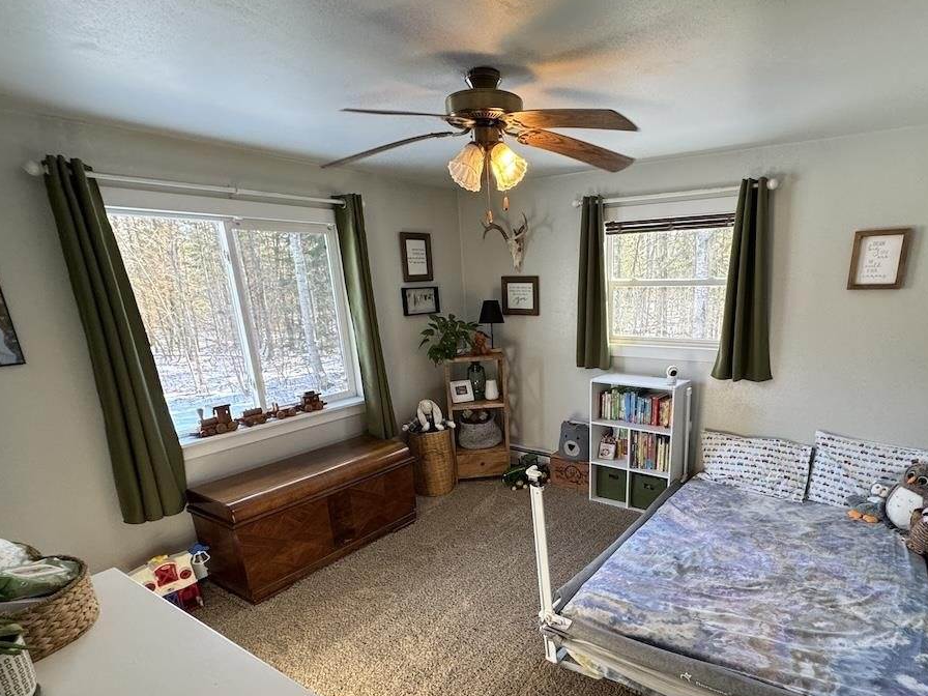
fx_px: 536
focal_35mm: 20
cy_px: 456
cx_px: 543
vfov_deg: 64.5
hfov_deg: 81.0
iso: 250
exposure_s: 1/120
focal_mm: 2.22
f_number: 2.2
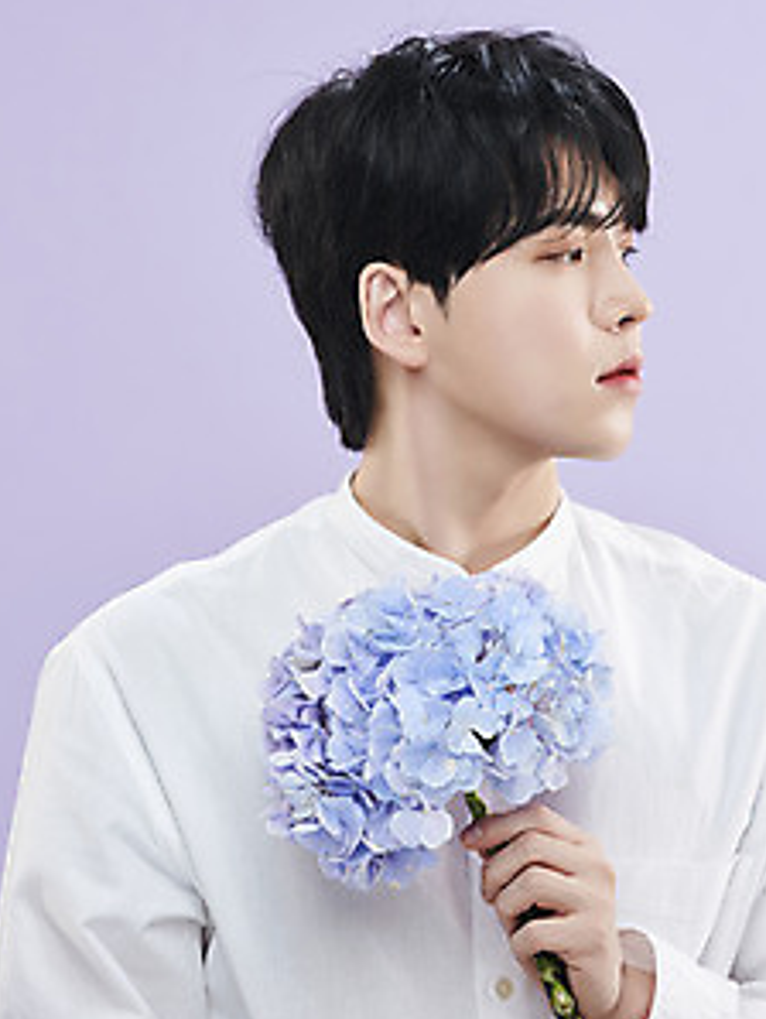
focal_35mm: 142
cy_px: 352
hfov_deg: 10.5
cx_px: 446
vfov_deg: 13.9
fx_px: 4184
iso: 64
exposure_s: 1/125
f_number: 8
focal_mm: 110
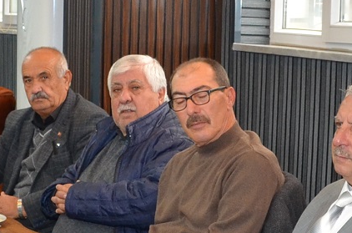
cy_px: 217
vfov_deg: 10.6
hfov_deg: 16.0
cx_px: 215
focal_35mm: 128
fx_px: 1248
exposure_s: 1/60
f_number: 4
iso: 720
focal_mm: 18
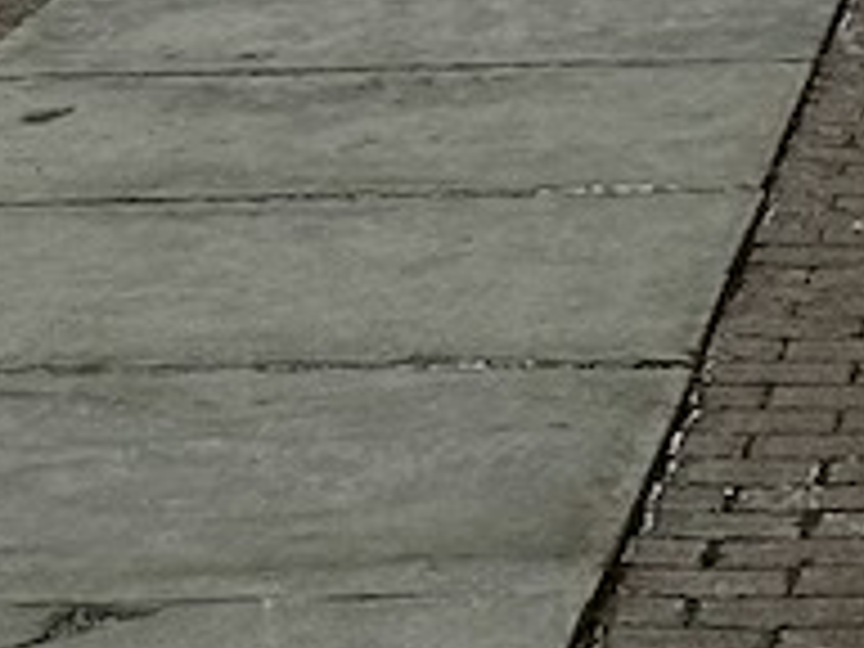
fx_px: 3994
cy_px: -1264
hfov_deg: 11.9
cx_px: 1192
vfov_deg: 8.0
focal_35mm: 160
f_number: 1.78
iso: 80
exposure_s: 1/4016
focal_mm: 6.86
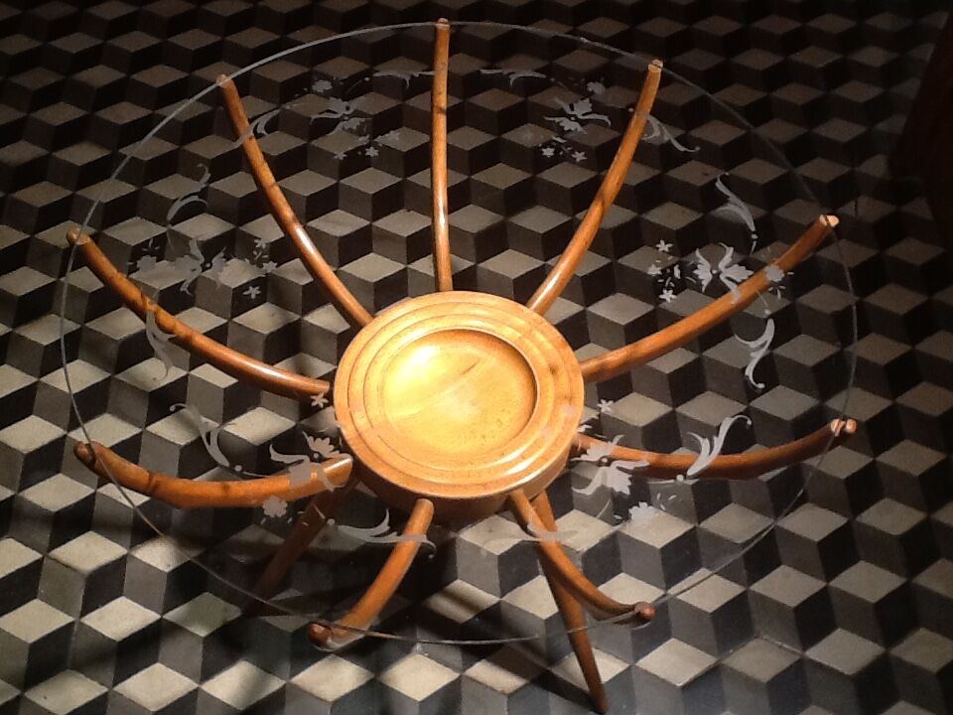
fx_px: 1211
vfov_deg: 32.9
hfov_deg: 42.9
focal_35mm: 44
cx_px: 476
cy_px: 358
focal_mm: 2.03
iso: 100
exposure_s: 1/30
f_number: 2.4
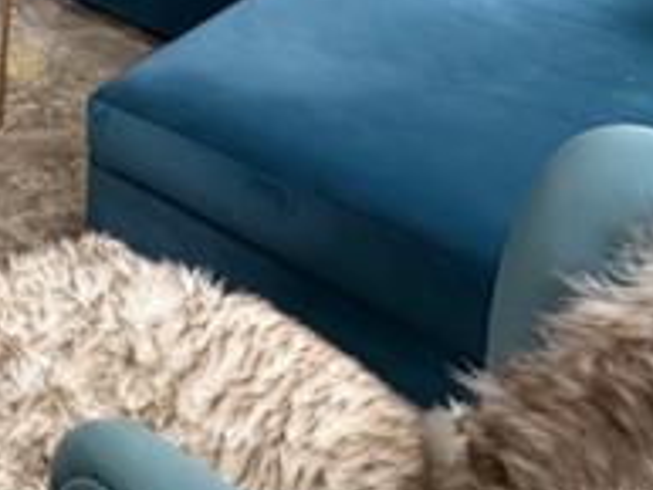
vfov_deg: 20.3
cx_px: -335
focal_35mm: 58
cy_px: -311
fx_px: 1095
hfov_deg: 25.1
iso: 200
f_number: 2.2
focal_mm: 2.22
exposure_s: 1/99
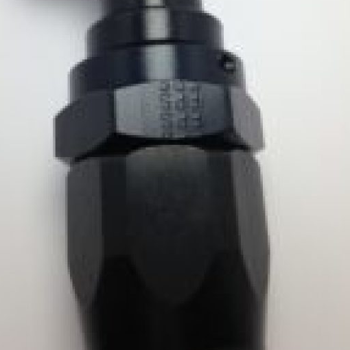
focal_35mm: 61
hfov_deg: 28.1
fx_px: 698
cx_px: 147
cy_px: 55
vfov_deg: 27.4
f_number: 2.4
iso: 50
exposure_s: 1/120
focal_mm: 4.12
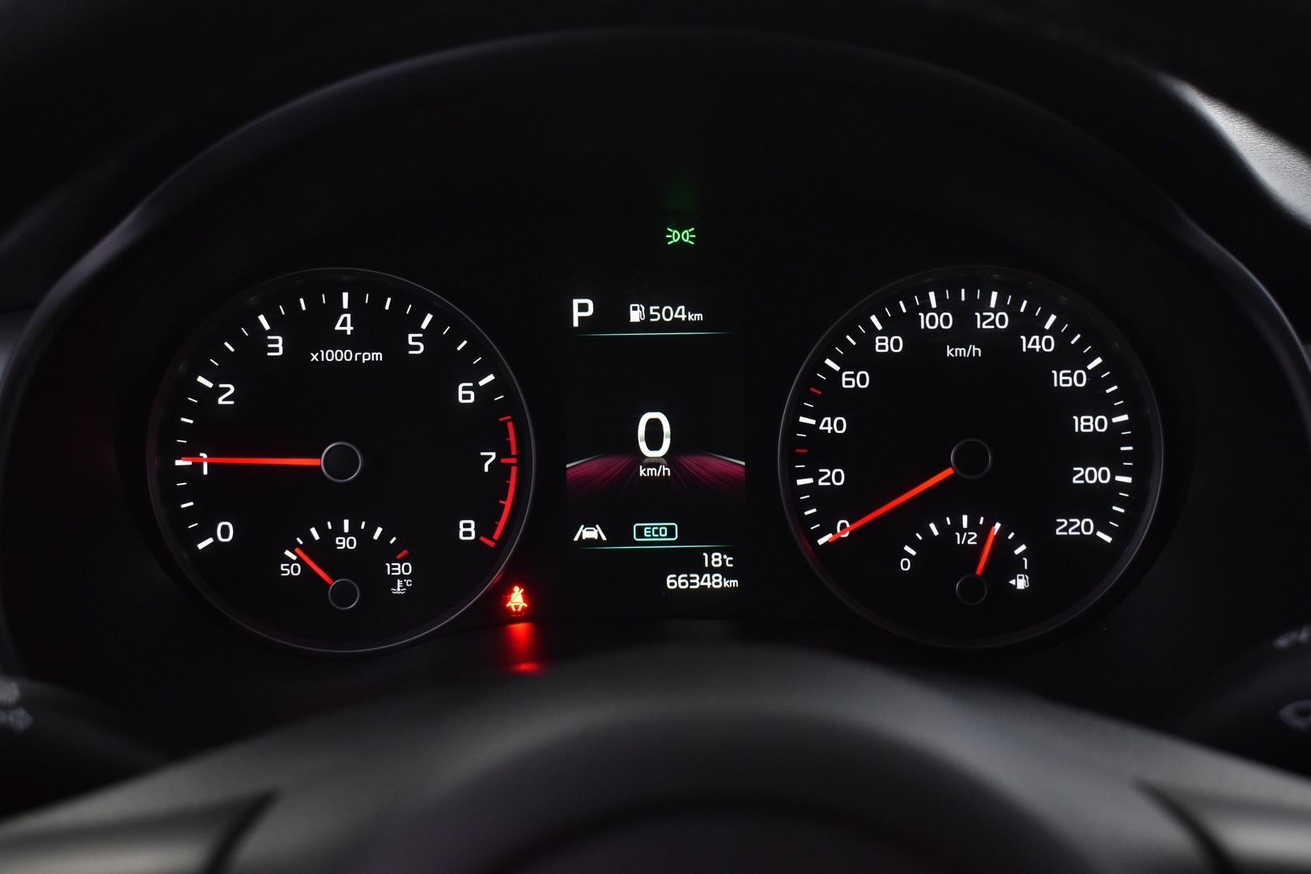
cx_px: 656
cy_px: 437
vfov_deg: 26.5
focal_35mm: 51
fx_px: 1857
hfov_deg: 38.9
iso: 1250
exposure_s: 1/15
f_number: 5.6
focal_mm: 34
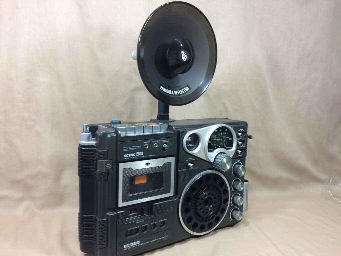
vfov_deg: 48.2
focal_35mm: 29
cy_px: 128
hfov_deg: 61.7
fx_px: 286
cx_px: 170
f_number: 2.2
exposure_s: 1/30
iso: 40
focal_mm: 4.15
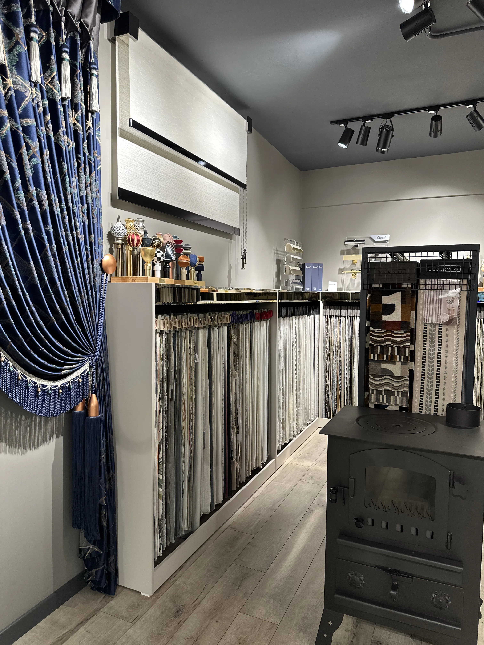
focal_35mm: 24
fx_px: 447
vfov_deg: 71.6
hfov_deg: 56.8
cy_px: 322
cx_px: 242
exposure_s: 1/100
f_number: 1.78
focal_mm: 6.86
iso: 125
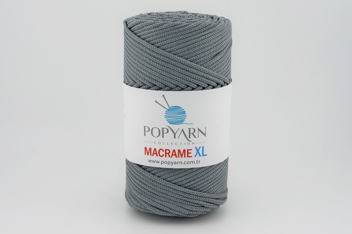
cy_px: 117
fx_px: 645
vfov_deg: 20.6
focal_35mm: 66
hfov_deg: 30.5
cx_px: 176
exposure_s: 1/320
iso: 200
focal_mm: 44
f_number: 9
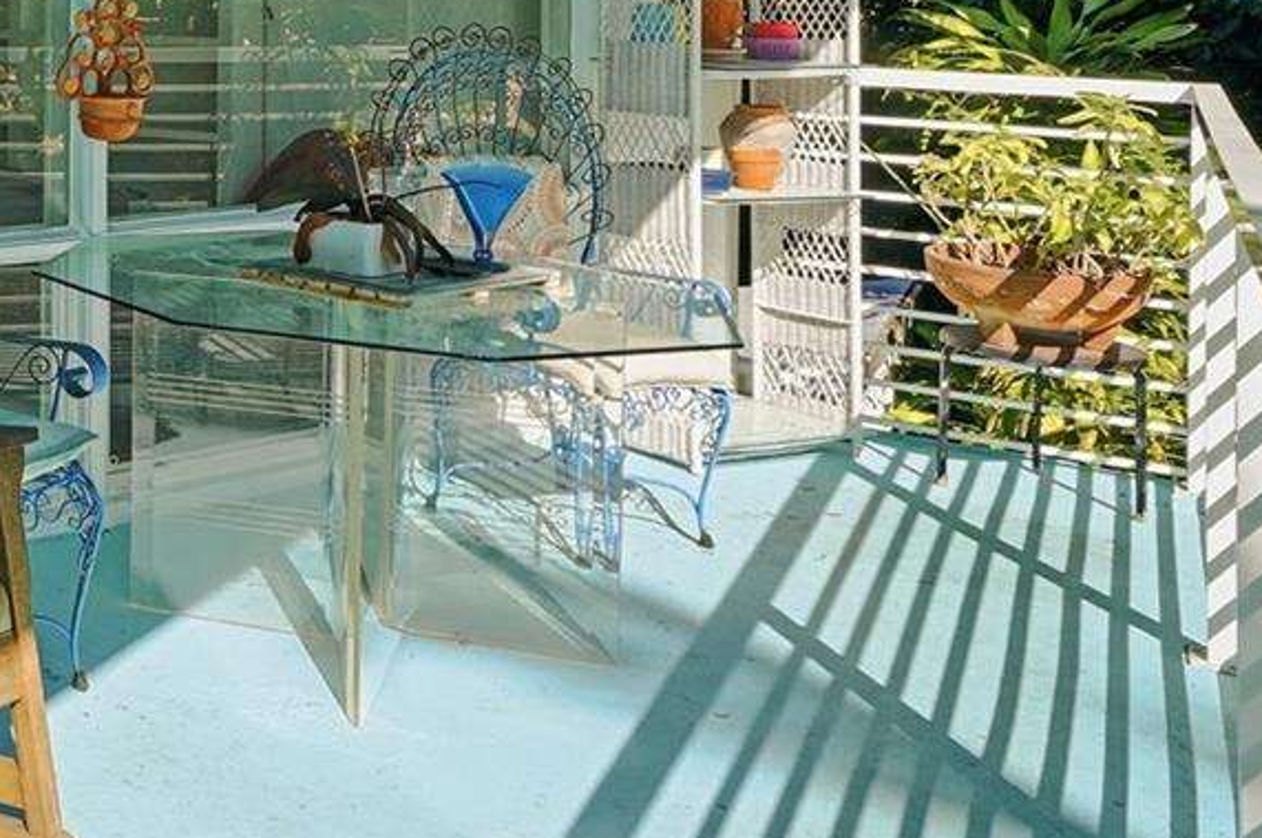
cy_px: -60
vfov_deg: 29.1
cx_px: -429
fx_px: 1470
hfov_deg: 32.7
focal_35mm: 42
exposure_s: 1/3200
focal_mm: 15
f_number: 8
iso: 400
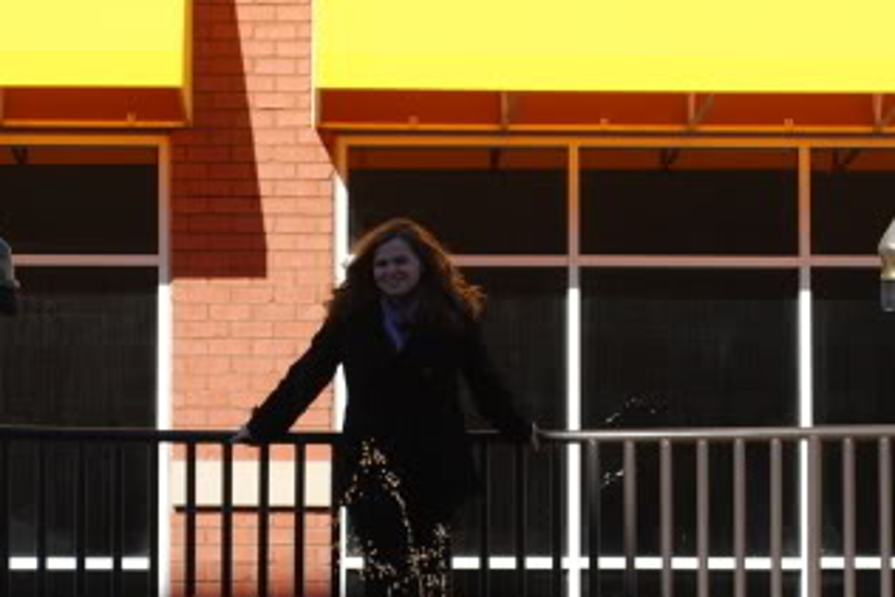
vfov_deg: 9.4
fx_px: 3631
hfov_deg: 14.1
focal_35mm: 146
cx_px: 442
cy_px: 362
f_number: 7.1
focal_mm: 48
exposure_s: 1/200
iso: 100
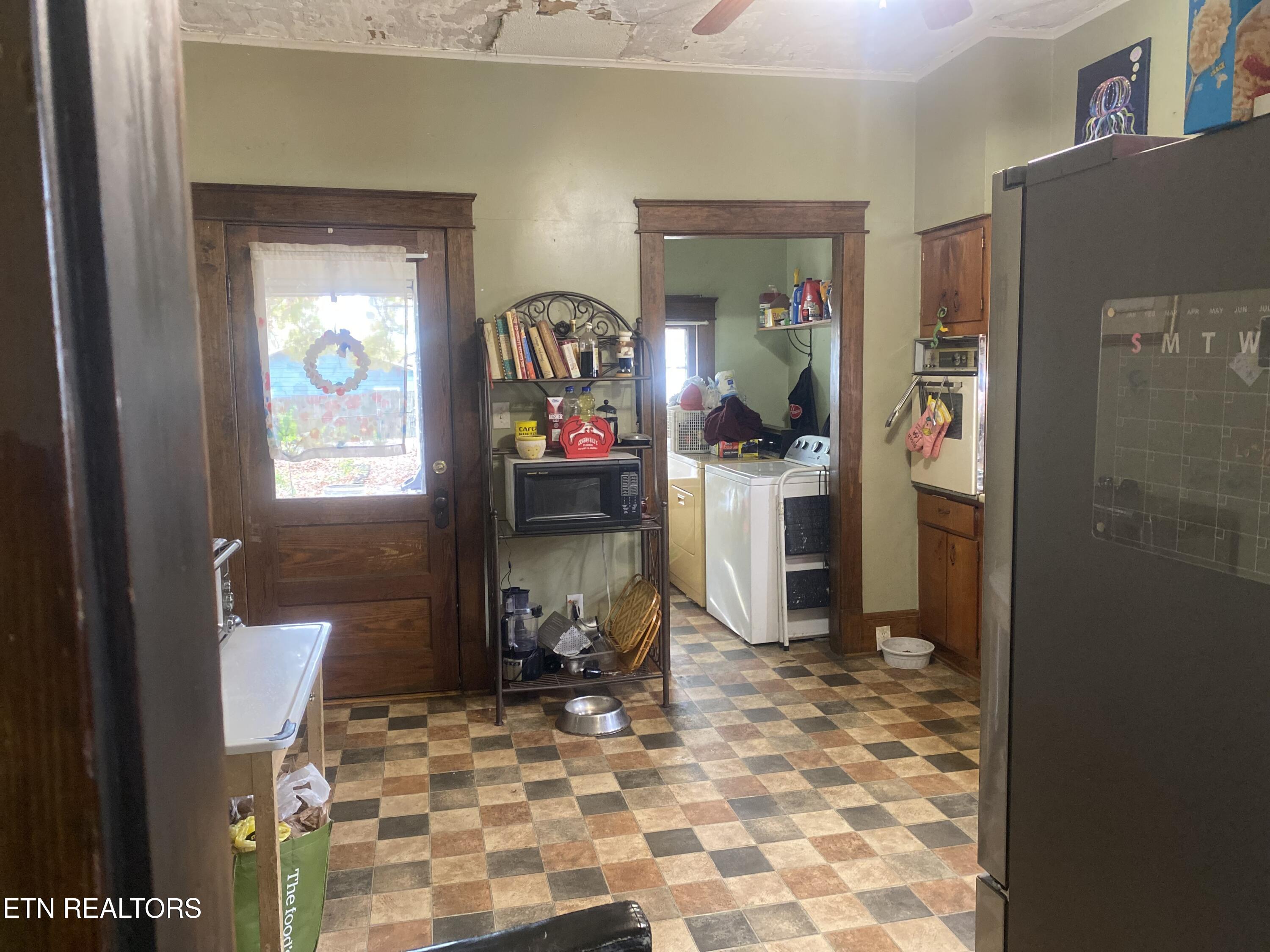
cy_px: 476
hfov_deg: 67.3
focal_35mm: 26
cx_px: 635
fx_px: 954
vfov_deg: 53.1
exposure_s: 1/40
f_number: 1.8
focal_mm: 4.25
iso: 400
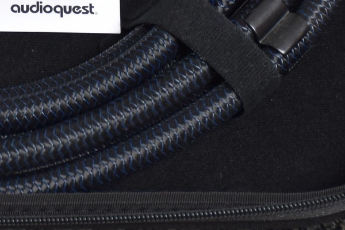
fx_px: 2760
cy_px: -146
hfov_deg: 7.1
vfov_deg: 4.7
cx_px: -62
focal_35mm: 288
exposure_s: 1/60
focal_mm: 48
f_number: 4.5
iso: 400
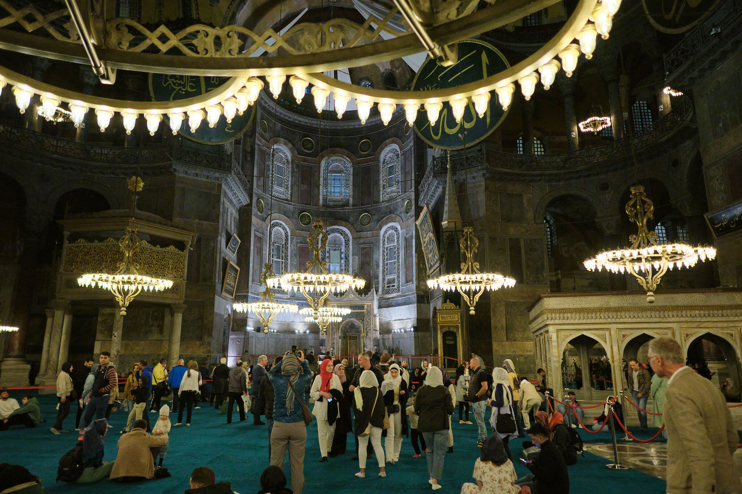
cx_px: 371
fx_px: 495
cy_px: 247
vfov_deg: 53.1
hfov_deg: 73.7
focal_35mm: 24
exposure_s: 1/800
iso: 6400
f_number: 1.4
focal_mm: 16
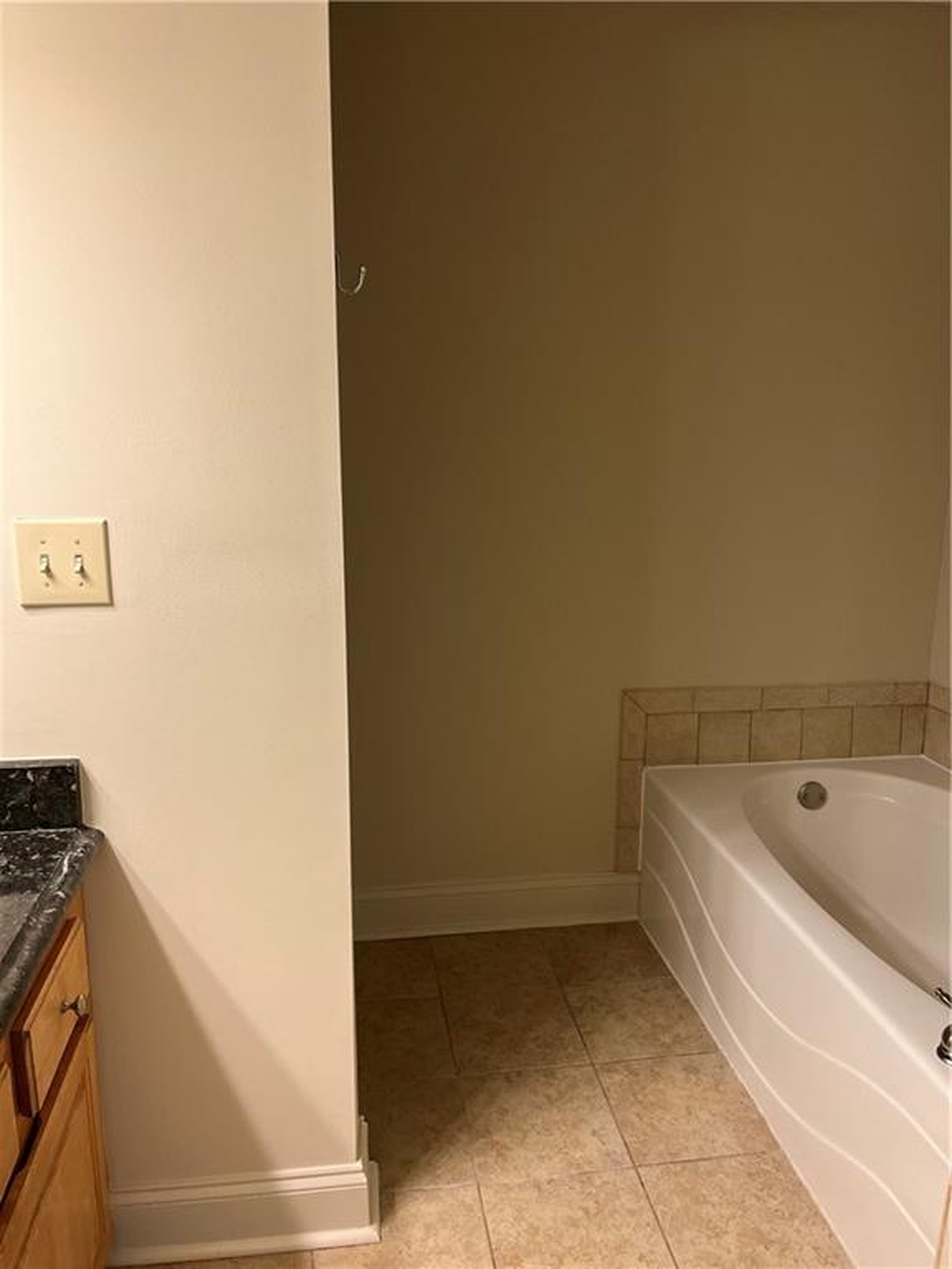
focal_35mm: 26
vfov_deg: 67.3
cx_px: 476
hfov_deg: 53.1
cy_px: 634
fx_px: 953
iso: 125
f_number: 1.6
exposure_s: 1/120
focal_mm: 5.1
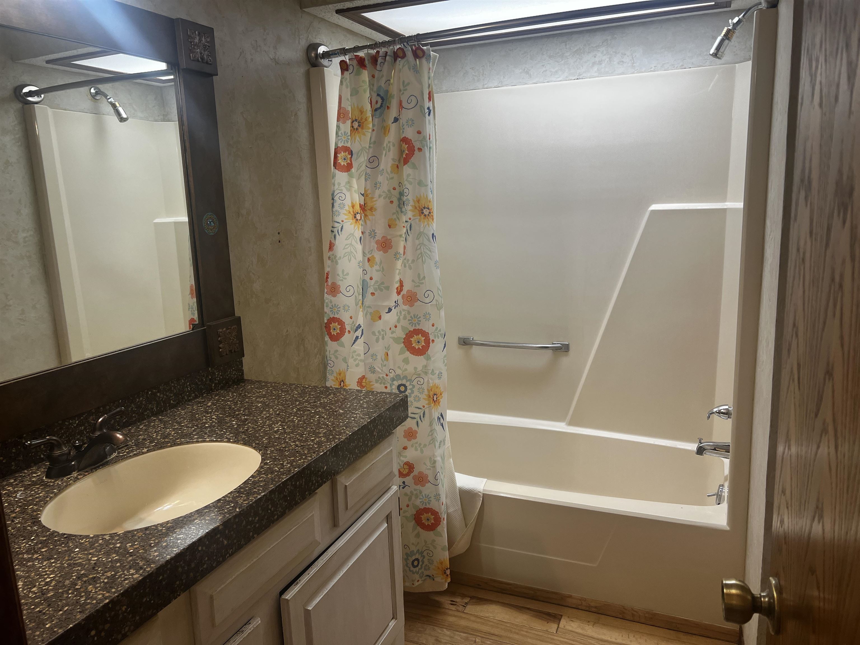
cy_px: 322
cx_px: 430
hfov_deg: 67.3
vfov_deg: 53.1
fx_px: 646
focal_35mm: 26
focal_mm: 5.7
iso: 80
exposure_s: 1/120
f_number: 1.5
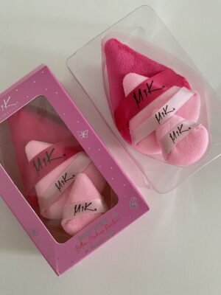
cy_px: 148
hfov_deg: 53.1
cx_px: 110
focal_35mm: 26
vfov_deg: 67.3
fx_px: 221
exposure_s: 1/60
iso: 125
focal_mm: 4.25
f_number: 1.8
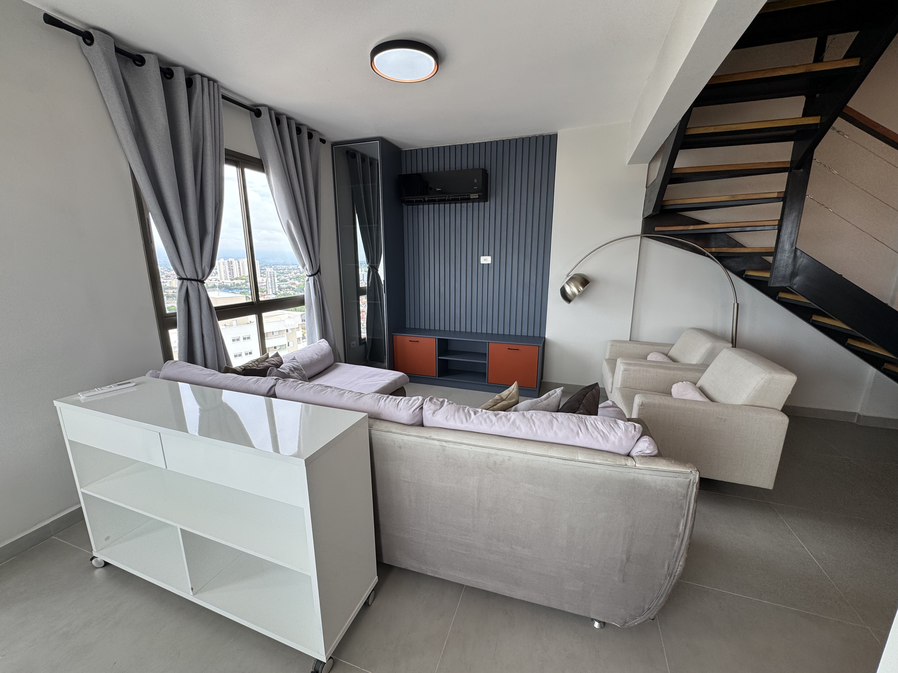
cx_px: 449
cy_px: 336
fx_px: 363
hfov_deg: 102.1
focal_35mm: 14
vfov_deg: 85.7
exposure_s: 1/164
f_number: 2.2
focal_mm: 2.22
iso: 40
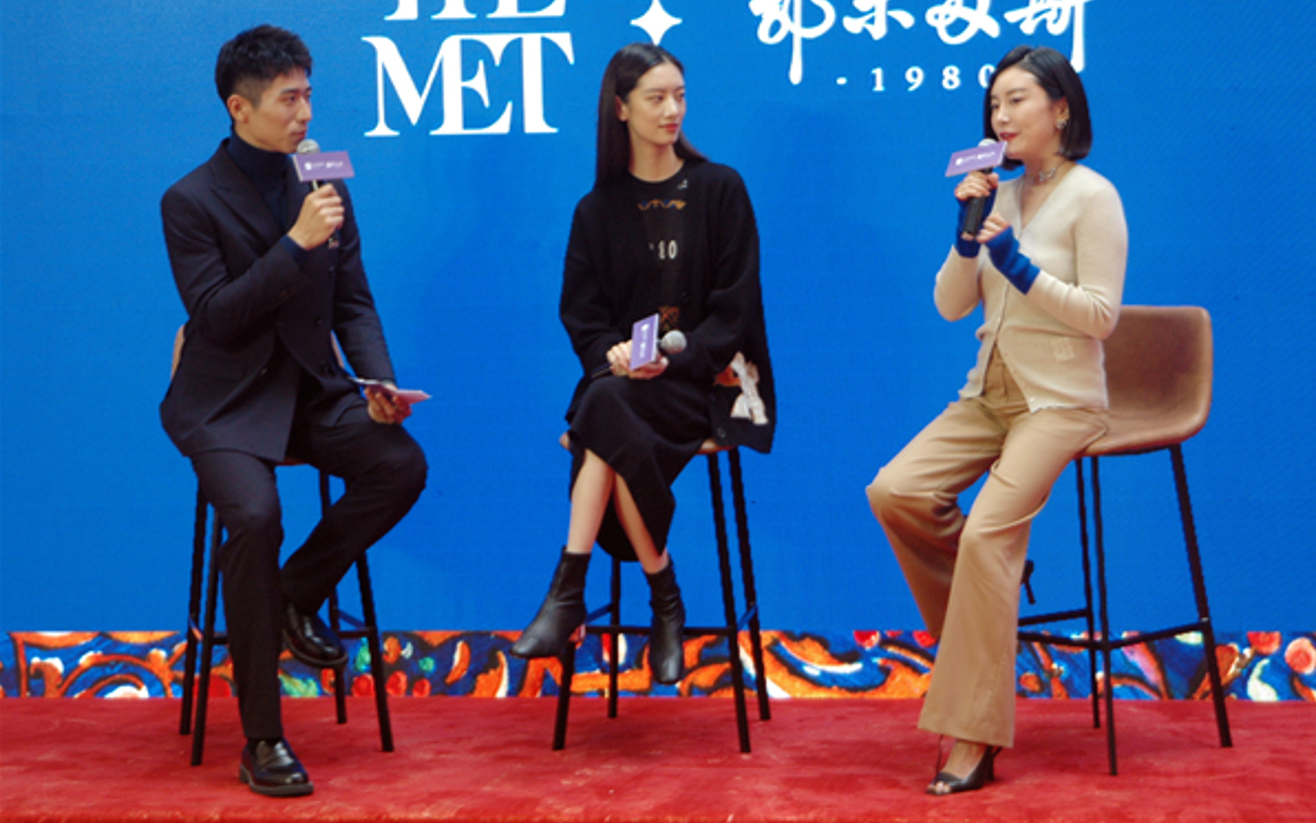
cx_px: 660
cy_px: 388
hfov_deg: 24.1
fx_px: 3086
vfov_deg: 15.2
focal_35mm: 86
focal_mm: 56
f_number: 5
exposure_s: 1/30
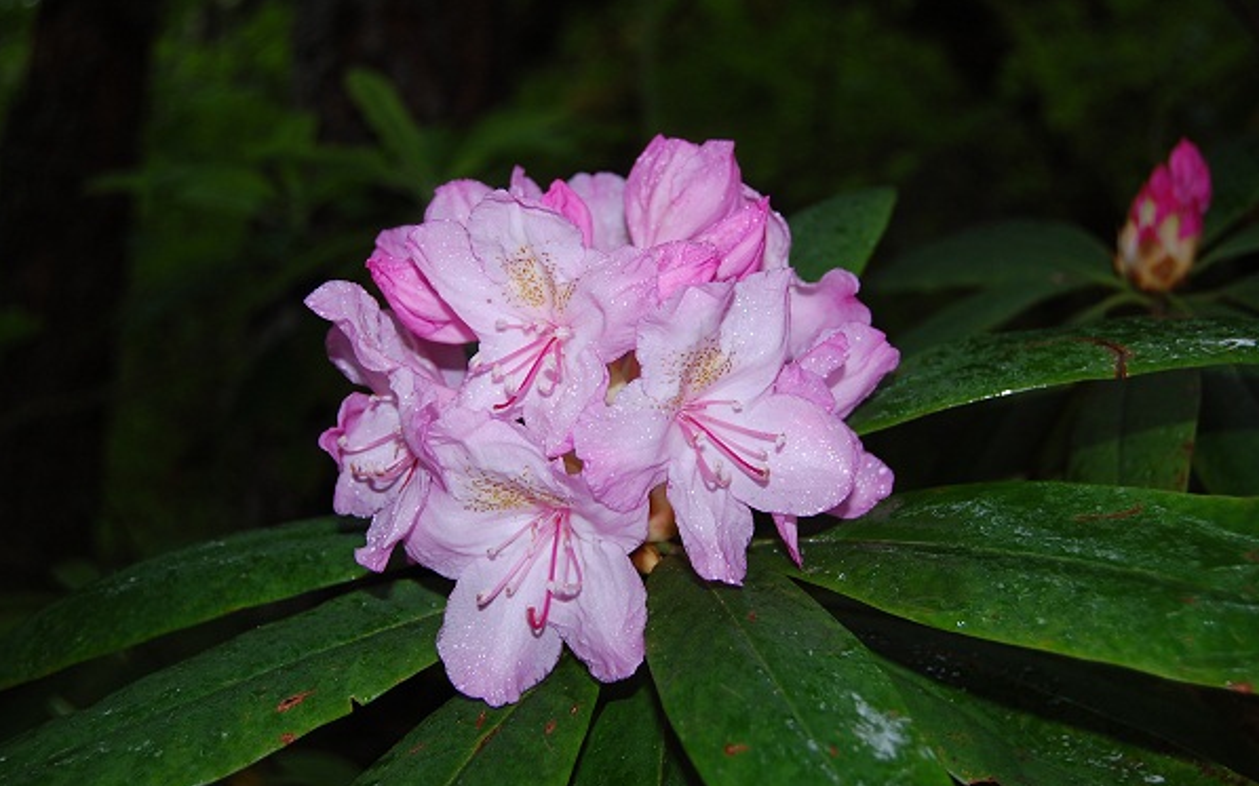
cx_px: 622
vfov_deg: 24.4
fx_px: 1818
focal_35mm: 53
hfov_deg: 38.2
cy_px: 380
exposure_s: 1/125
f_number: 5.6
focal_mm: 34
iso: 200
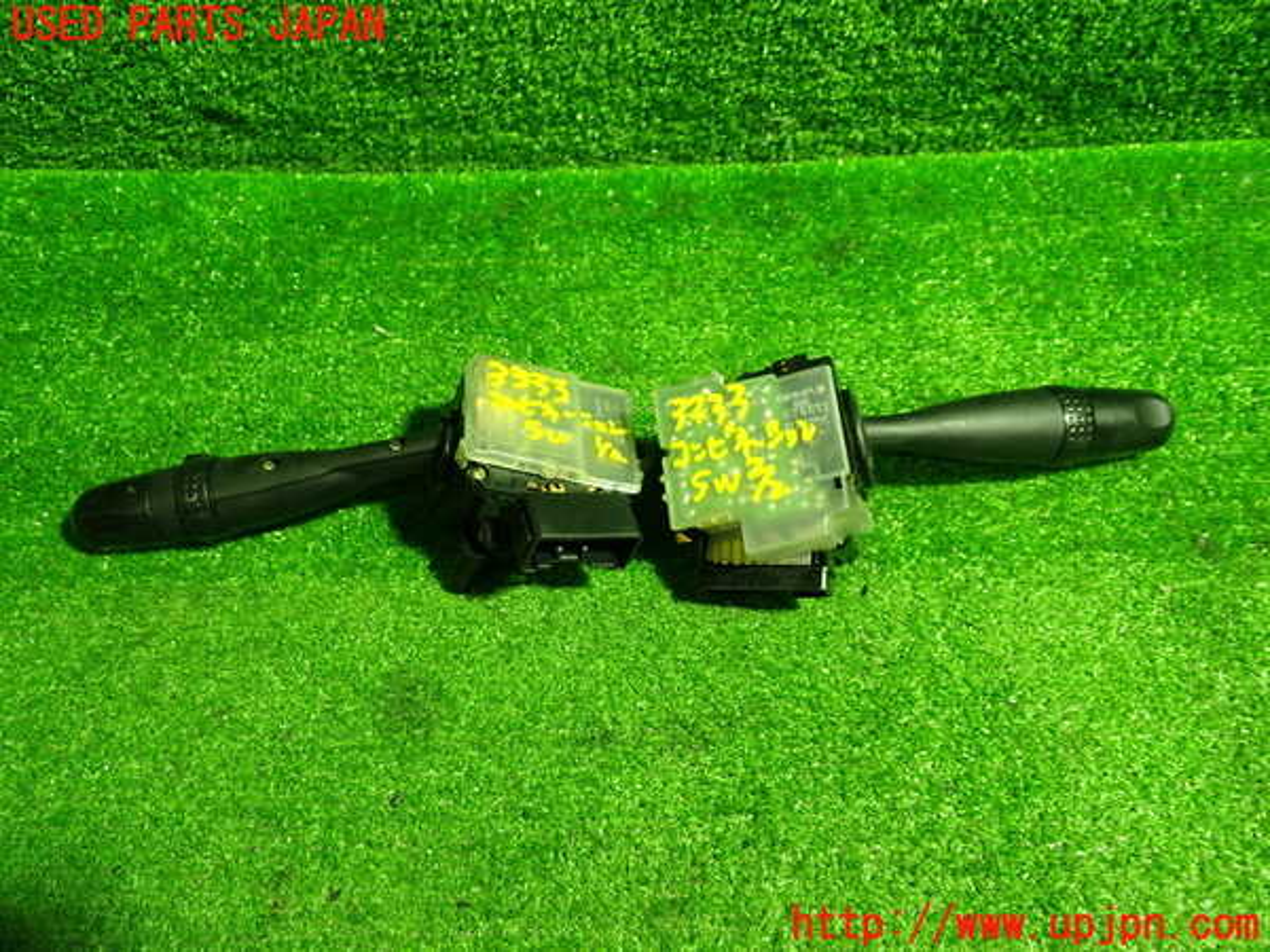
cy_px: 476
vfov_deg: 46.8
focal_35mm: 30
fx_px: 1101
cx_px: 635
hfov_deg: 60.0
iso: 400
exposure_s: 1/30
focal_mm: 5.4
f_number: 2.3
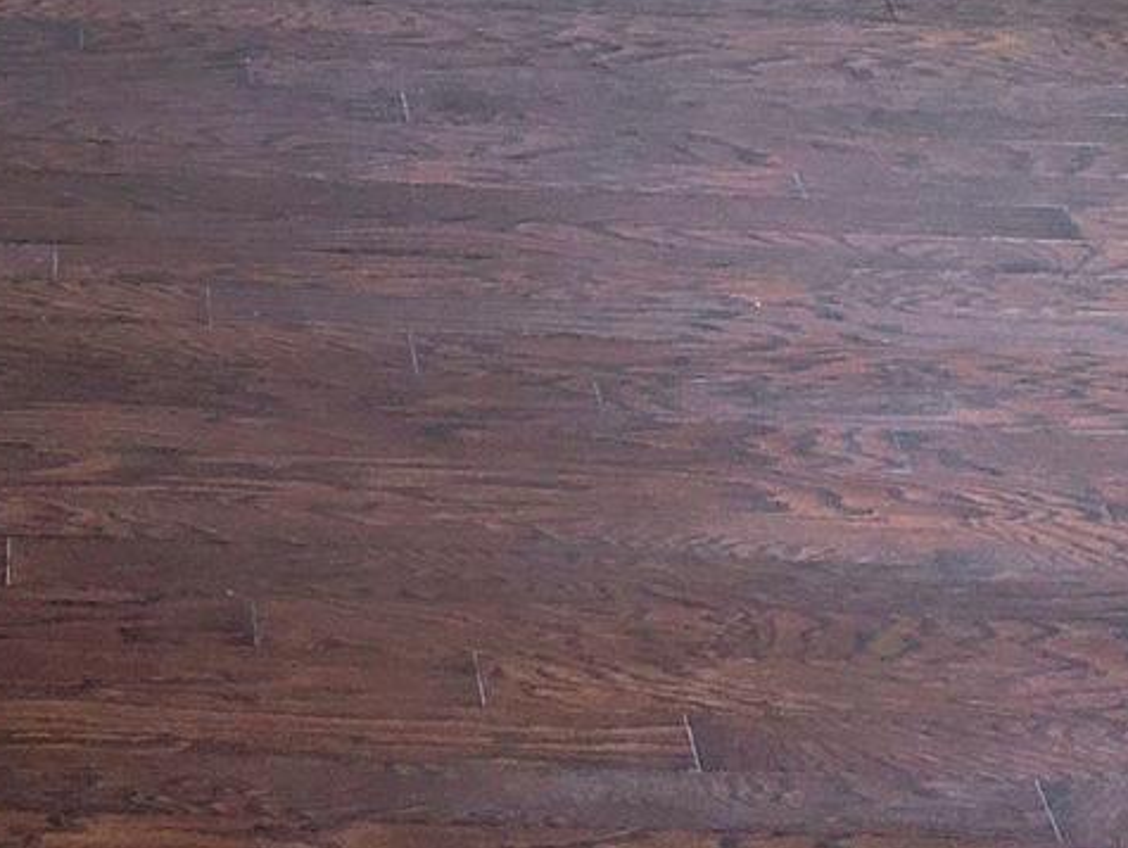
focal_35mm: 112
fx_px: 3652
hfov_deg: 17.3
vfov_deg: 12.1
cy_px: -691
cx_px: 121
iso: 80
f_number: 2.4
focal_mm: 4.3
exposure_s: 1/120
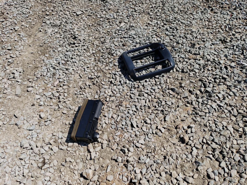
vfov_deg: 53.1
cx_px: 124
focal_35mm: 26
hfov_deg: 67.3
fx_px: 186
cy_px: 92
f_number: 1.5
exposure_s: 1/3333
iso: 50
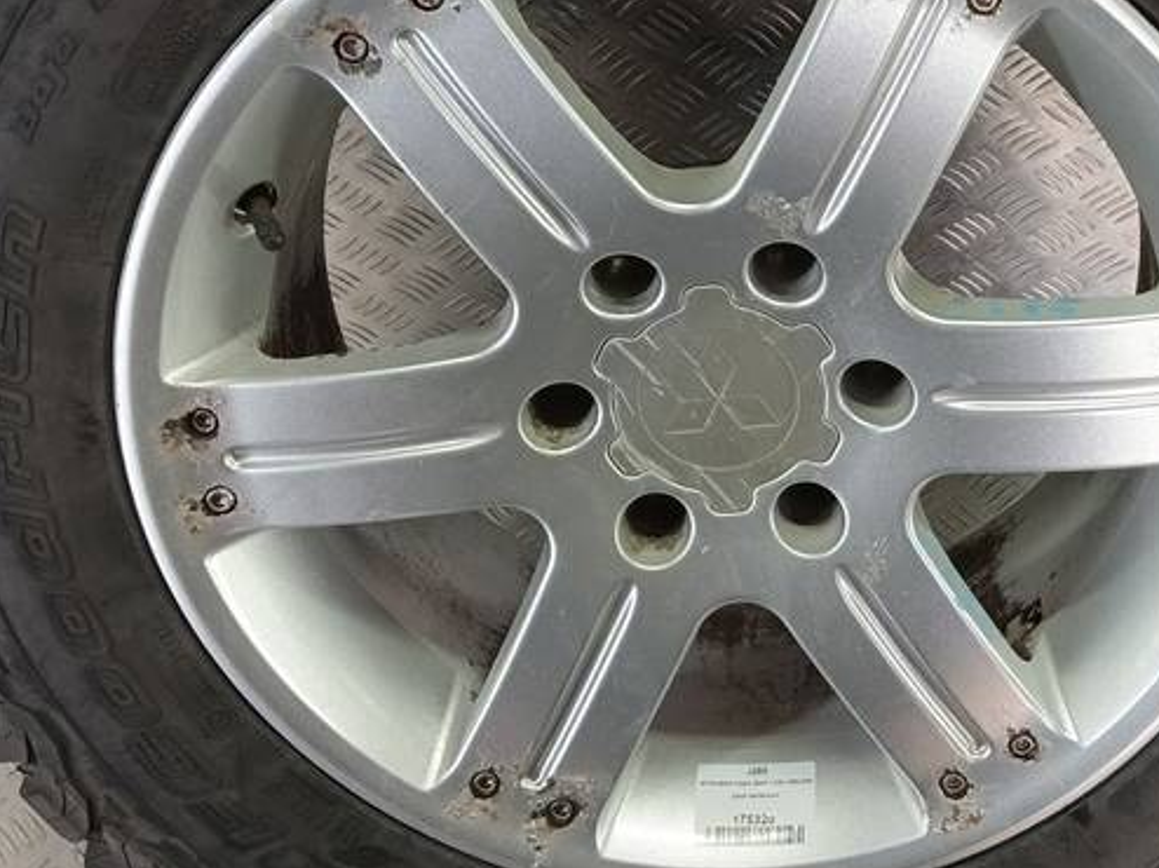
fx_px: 1874
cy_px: 253
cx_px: 816
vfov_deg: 25.9
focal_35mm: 56
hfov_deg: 33.9
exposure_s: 1/50
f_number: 1.6
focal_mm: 4.11
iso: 136
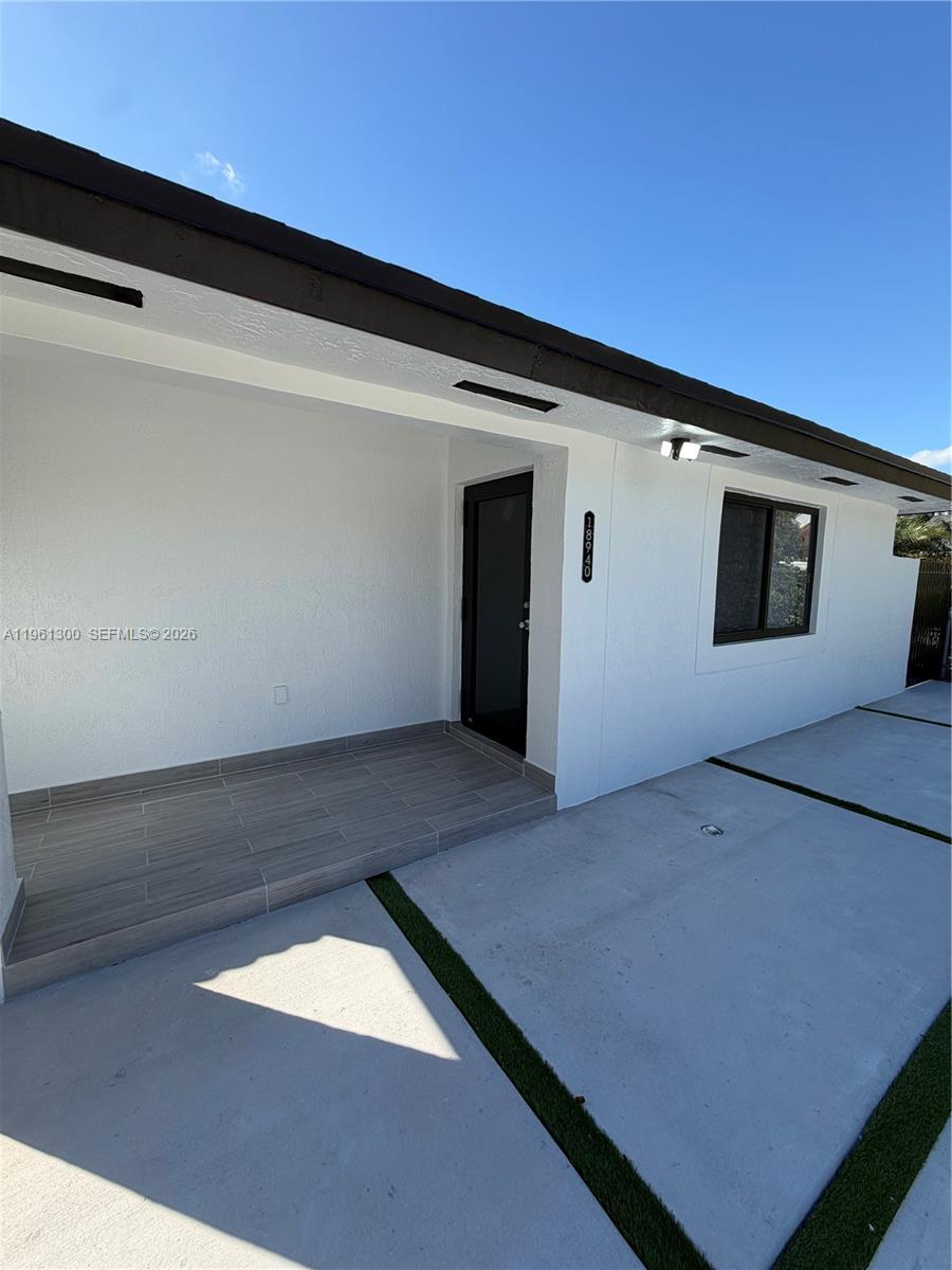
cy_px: 635
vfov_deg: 102.1
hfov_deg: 85.7
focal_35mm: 14
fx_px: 513
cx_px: 476
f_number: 2.2
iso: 40
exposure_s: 1/770
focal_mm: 2.22
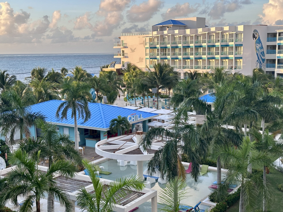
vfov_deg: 30.3
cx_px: 142
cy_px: 106
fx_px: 392
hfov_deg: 39.7
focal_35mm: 48
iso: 64
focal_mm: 6.86
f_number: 1.78
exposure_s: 1/452
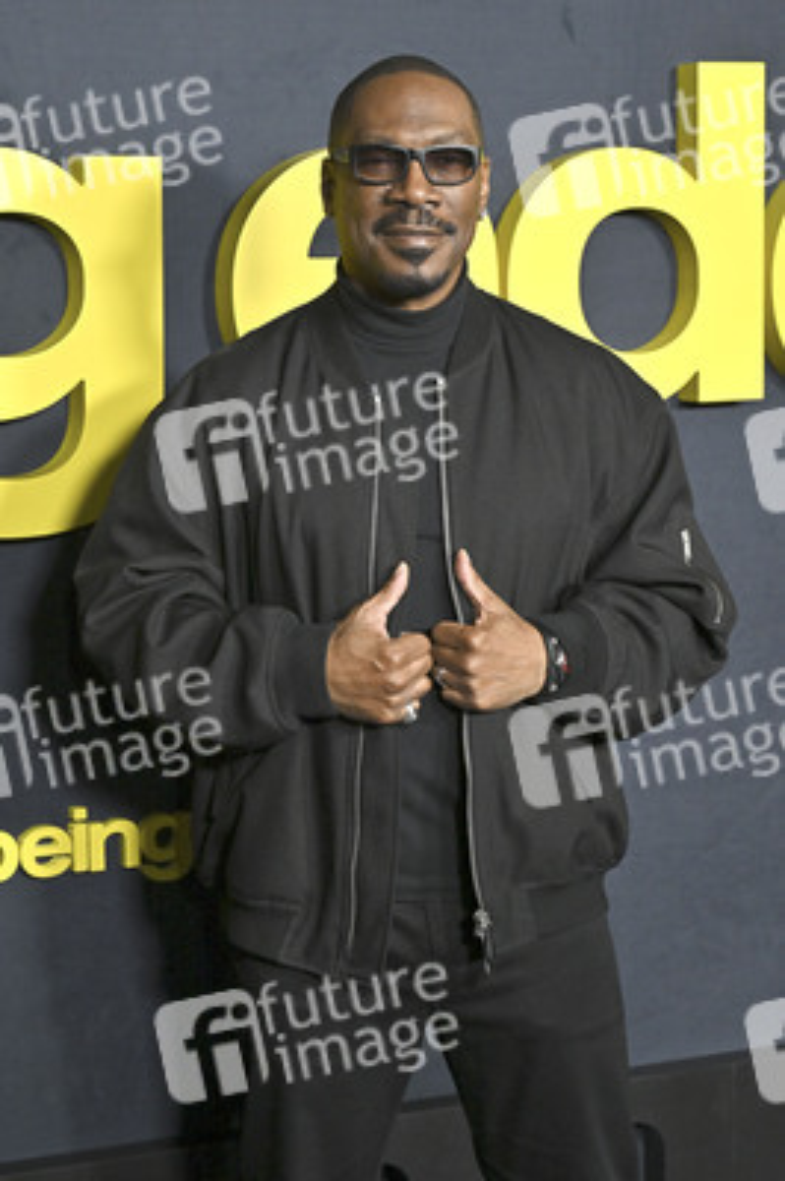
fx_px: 2424
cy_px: 590
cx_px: 392
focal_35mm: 74
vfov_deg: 27.4
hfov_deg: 18.4
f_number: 5.6
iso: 2500
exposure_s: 1/320
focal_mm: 74
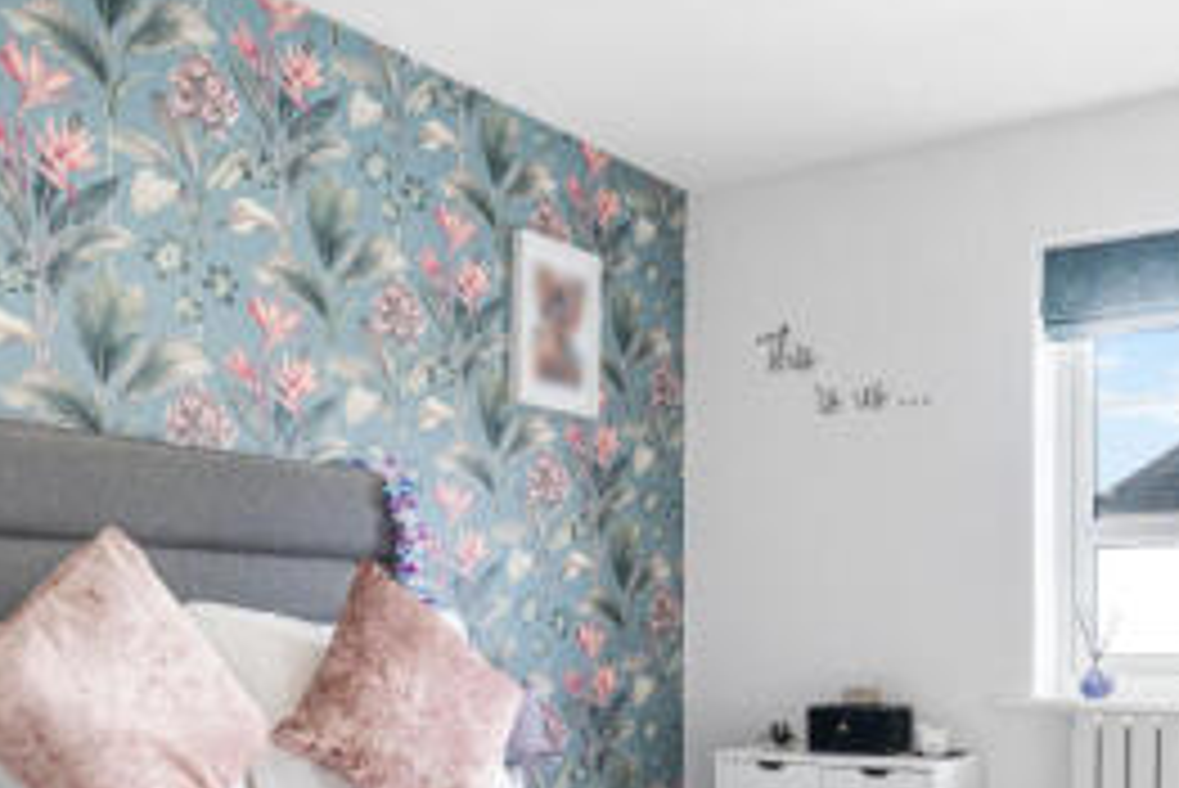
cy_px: 669
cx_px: 632
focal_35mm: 40
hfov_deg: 48.4
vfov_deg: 32.2
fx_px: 1311
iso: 400
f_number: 8
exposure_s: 1/25
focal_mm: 16
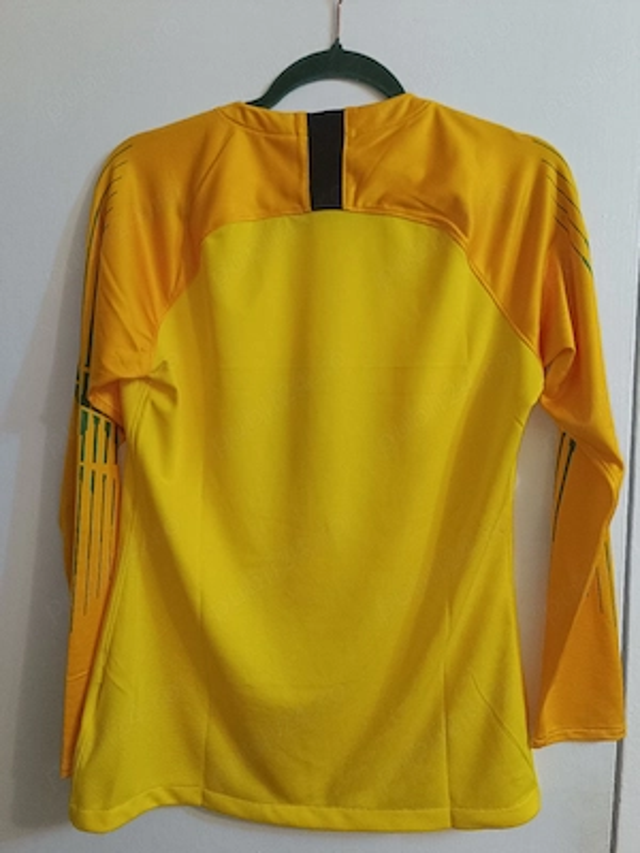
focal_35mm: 24
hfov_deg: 56.8
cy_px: 426
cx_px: 320
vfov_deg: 71.6
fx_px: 592
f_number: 1.88
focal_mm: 5.59
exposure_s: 1/33.3
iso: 608
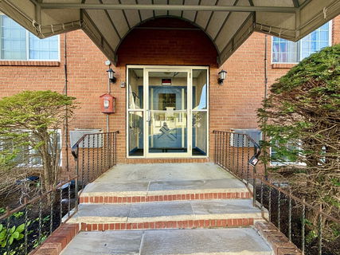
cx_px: 170
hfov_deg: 102.1
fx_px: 137
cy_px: 128
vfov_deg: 85.6
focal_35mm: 14
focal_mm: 2.22
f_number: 2.2
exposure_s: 1/121
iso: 64
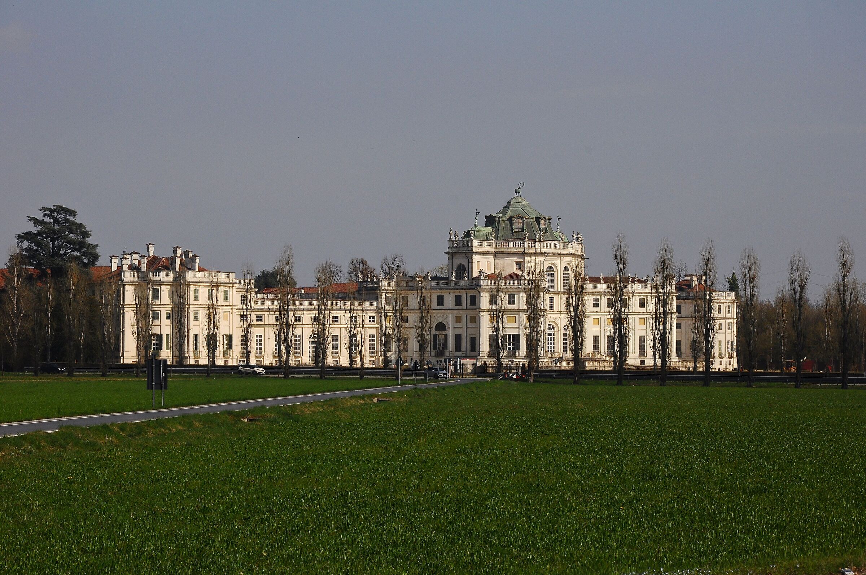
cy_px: 288
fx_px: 2883
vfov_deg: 11.4
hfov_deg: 17.1
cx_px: 433
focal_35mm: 120
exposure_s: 1/800
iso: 250
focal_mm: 80
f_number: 8
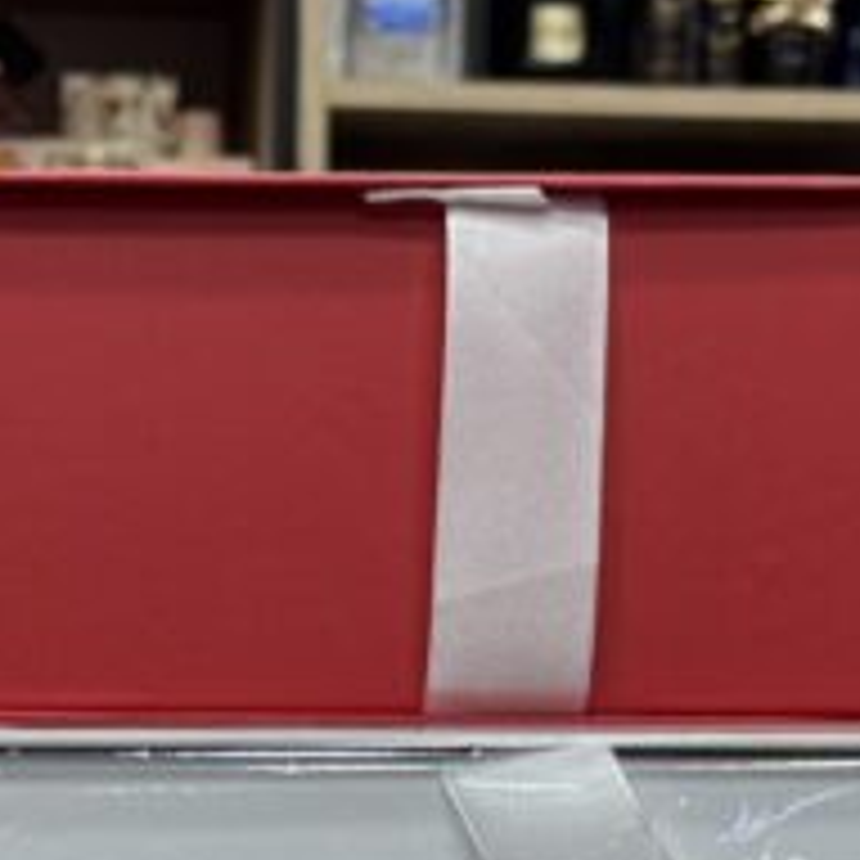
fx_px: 5003
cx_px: 446
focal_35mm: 178
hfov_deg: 9.8
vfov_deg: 9.7
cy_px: 995
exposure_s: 1/100
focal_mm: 6.76
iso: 80
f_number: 1.78
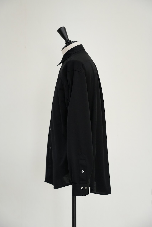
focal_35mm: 65
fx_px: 411
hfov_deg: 20.9
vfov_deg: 31.0
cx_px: 76
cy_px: 114
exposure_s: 1/500
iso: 4000
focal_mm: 65
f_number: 4
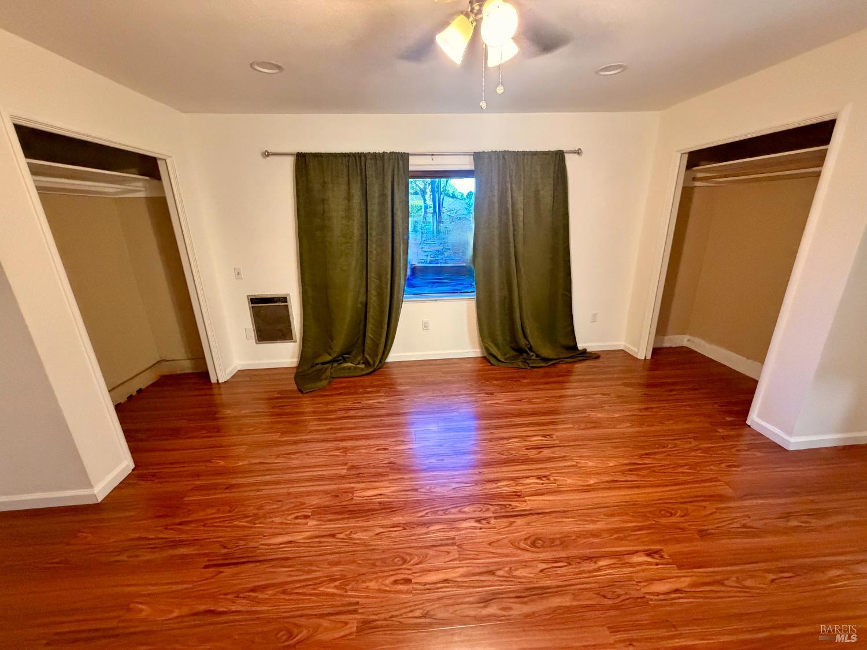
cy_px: 325
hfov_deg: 102.1
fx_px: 351
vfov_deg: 85.7
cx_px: 434
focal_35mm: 14
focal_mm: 2.22
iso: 1000
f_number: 2.2
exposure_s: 1/60
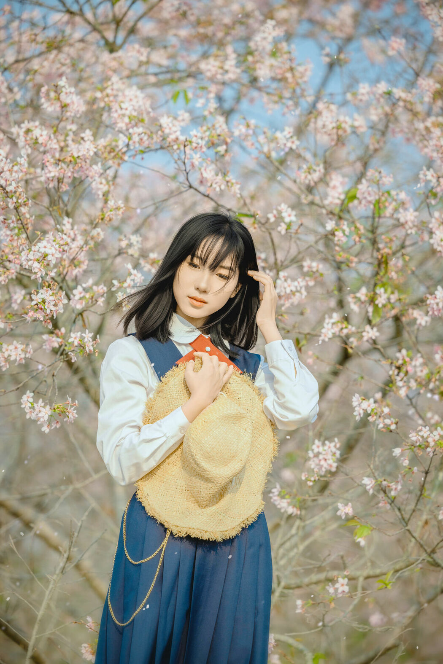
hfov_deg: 10.2
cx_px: 222
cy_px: 332
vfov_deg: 15.3
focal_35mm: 134
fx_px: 2473
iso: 100
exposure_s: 1/1250
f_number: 2.8
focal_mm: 135
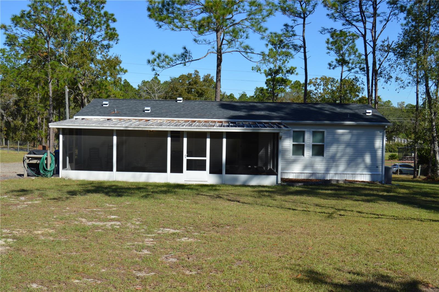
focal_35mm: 39
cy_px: 146
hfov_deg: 49.6
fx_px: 475
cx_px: 220
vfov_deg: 34.1
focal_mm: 26
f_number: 9
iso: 100
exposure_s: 1/320
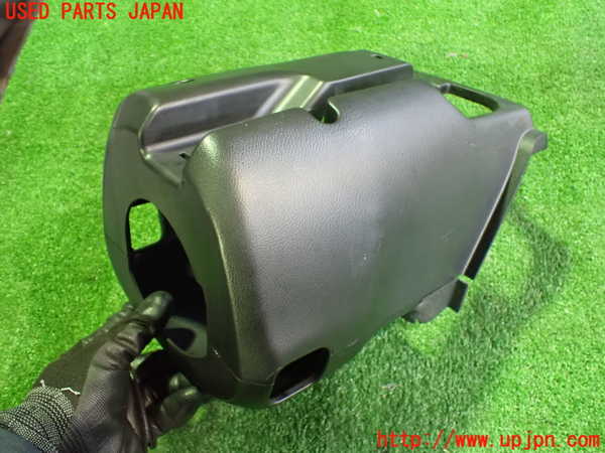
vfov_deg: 46.8
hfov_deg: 60.0
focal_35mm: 30
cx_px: 302
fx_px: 524
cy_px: 226
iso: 1250
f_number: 2.3
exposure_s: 1/30
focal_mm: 5.4
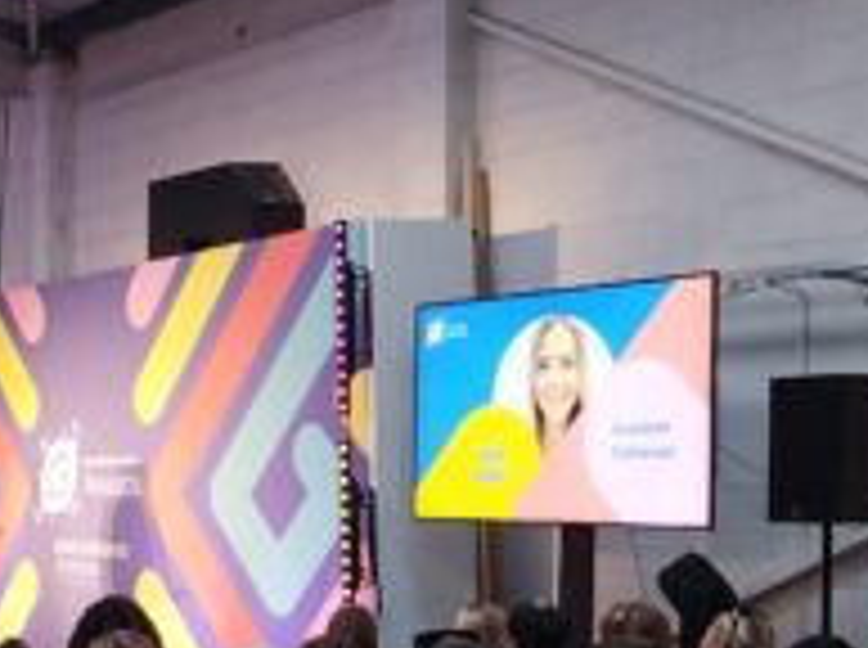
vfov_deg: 18.0
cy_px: 522
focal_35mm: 81
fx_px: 2027
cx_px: -126
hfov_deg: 22.6
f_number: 1.8
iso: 320
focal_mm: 4
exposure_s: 1/50
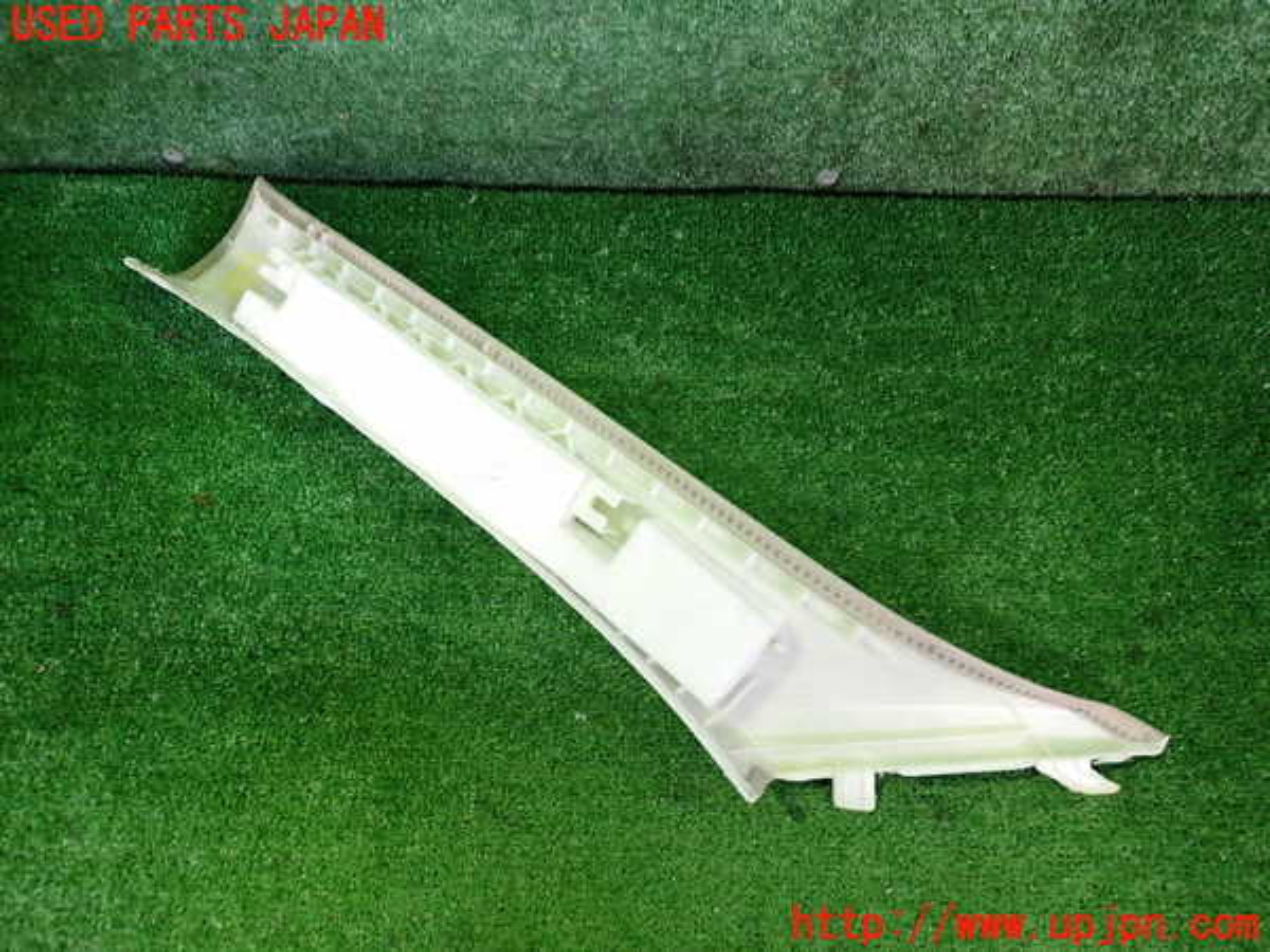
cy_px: 476
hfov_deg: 69.4
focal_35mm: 25
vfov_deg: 54.9
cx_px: 635
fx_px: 917
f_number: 2
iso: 500
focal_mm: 4.5
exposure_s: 1/30
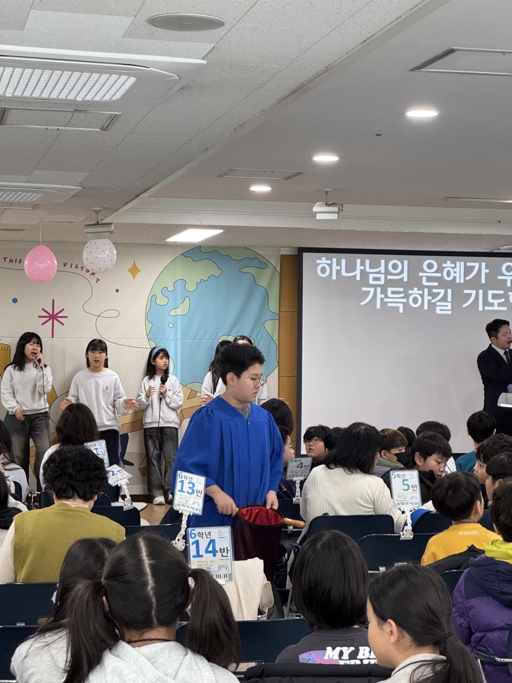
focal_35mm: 77
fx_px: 1519
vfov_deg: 25.3
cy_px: 342
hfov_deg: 19.1
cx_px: 256
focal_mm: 9
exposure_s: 1/60
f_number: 2.8
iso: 320
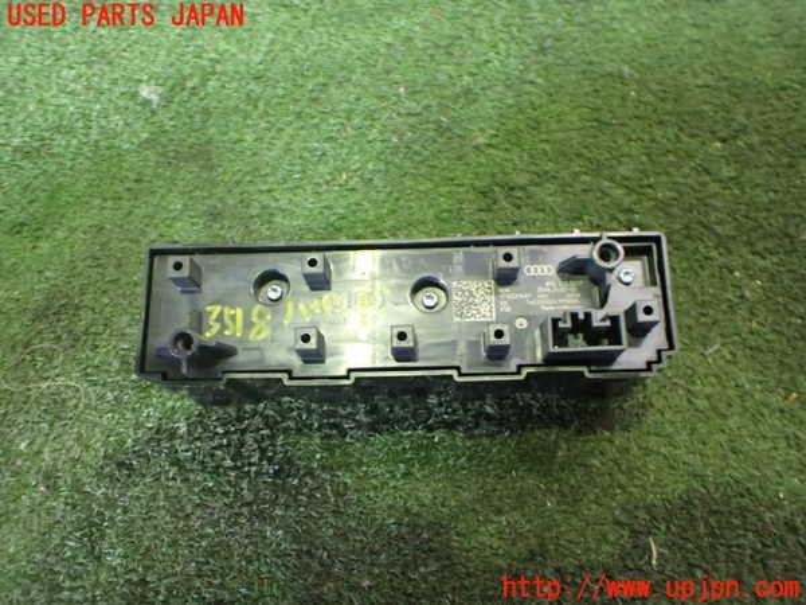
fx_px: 699
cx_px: 403
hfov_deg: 60.0
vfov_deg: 46.8
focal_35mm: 30
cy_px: 302
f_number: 2.3
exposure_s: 1/40
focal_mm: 5.4
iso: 800
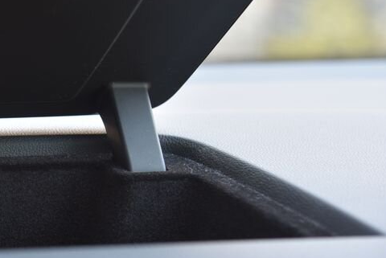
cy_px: 86
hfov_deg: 12.7
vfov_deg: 8.6
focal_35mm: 160
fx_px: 1717
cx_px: 11
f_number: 4
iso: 500
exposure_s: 1/60
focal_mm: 75
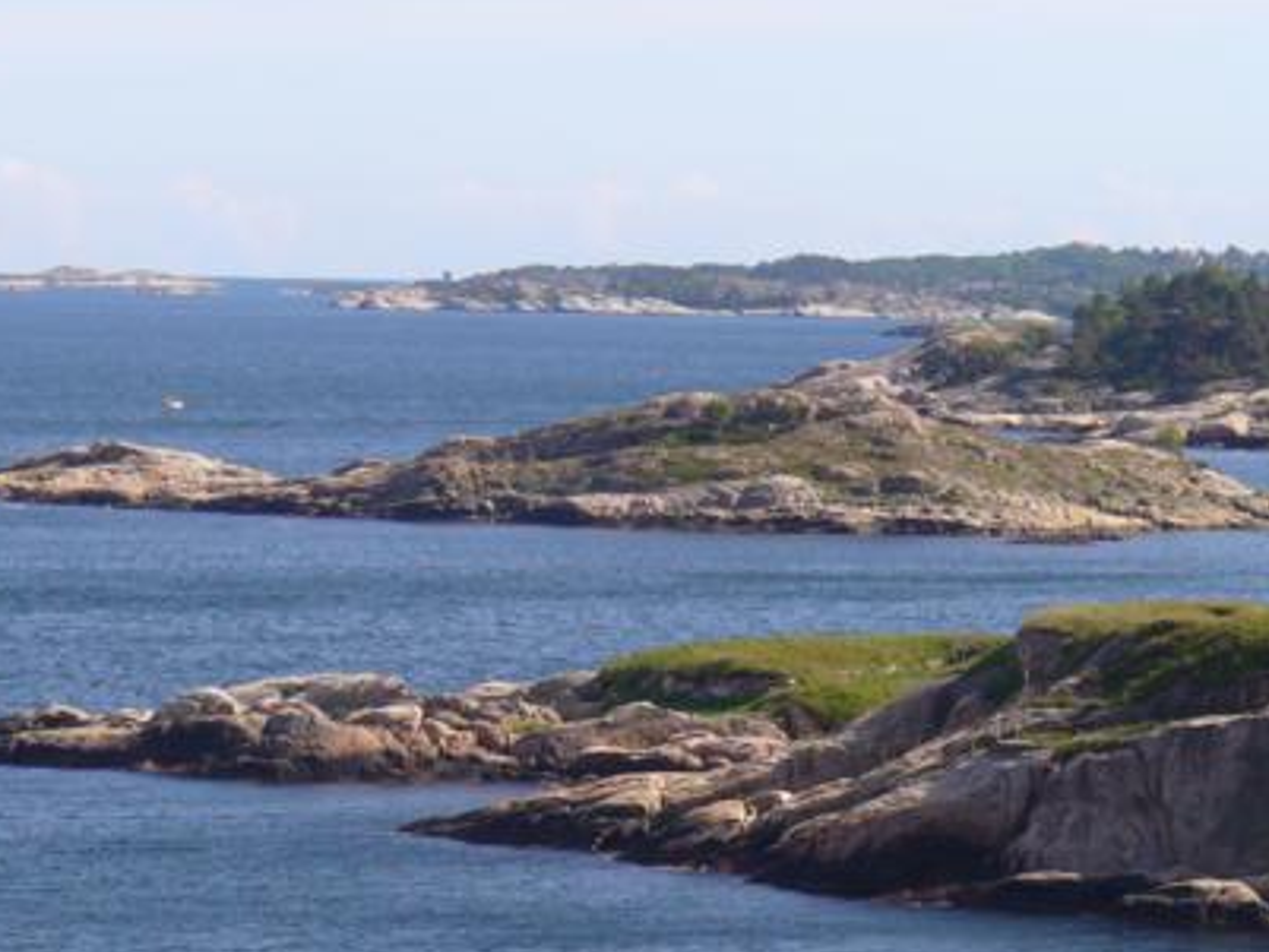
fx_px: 10084
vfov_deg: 5.4
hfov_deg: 7.2
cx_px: 820
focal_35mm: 275
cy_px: 405
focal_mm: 22.7
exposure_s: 1/125
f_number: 7.6
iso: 64
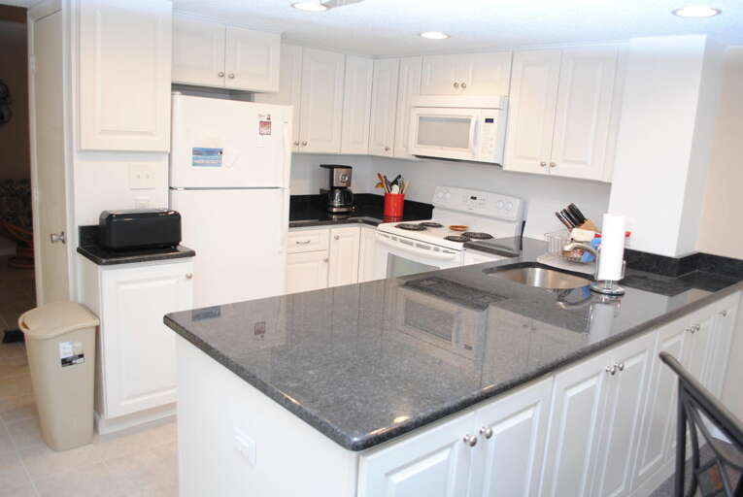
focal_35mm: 27
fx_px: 558
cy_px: 248
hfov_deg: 67.3
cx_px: 372
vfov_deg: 48.0
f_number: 3.5
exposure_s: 1/30
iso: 280
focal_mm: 18
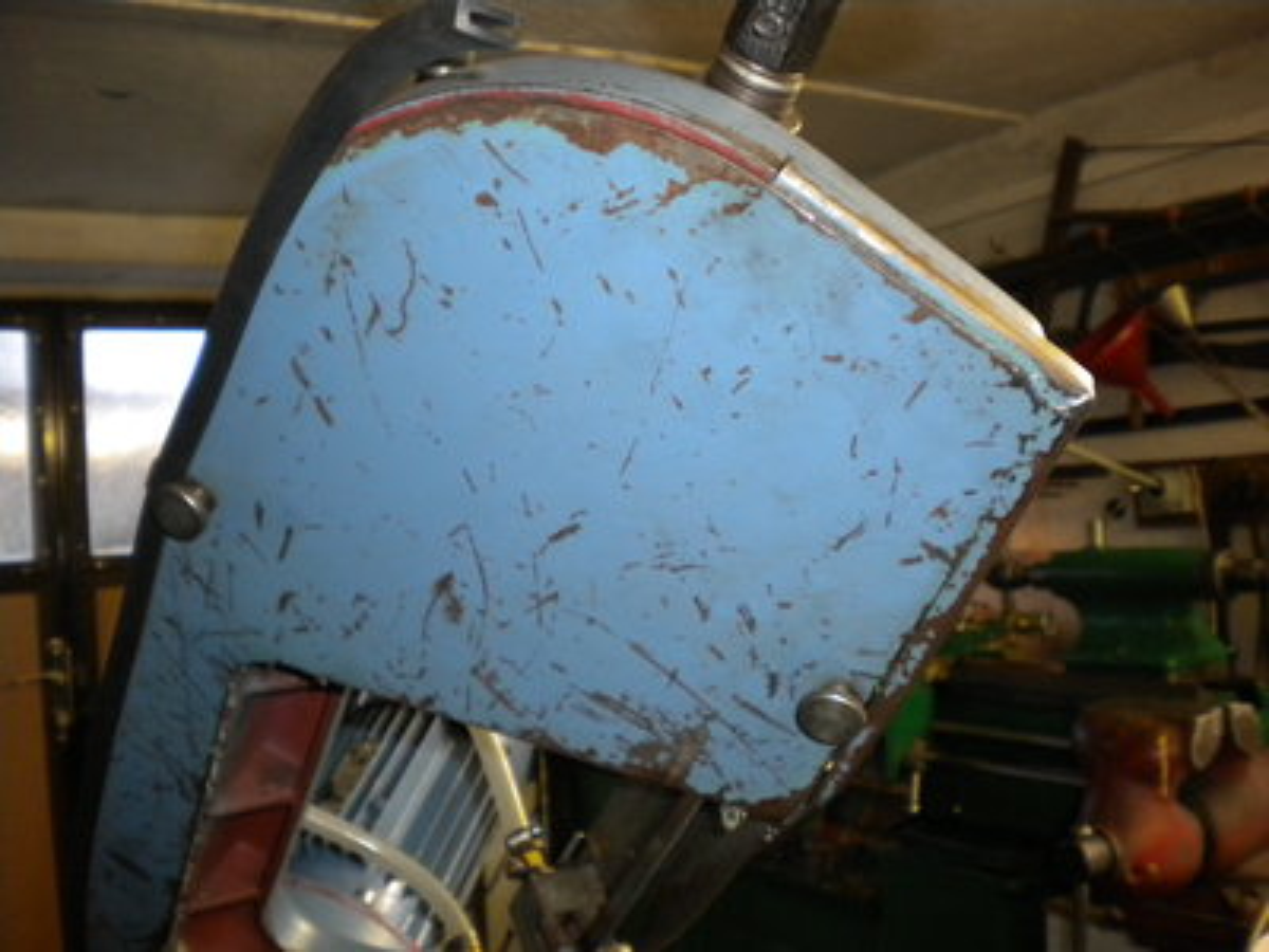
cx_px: 634
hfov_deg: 52.6
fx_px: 1283
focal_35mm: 35
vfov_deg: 40.7
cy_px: 476
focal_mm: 6.3
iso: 400
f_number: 3.1
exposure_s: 1/30
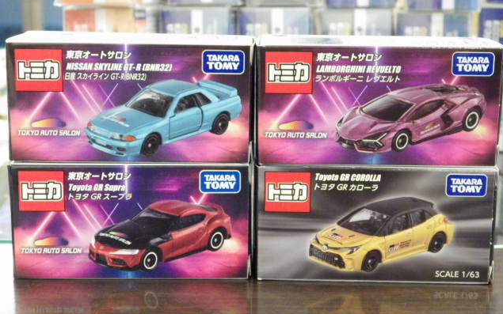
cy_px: 152
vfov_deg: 20.6
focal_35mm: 63
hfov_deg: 32.5
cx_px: 253
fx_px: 864
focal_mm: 10.7
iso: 1600
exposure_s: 1/25
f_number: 4
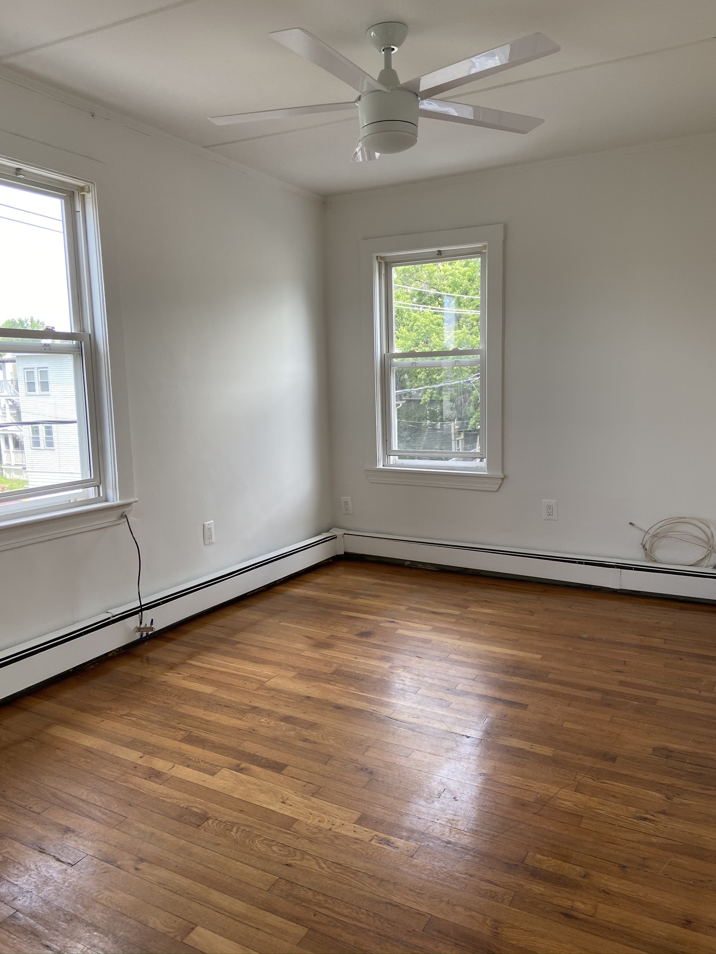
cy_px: 477
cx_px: 358
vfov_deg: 67.3
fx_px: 717
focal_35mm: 26
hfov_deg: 53.1
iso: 40
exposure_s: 1/122
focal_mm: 4.25
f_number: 1.8
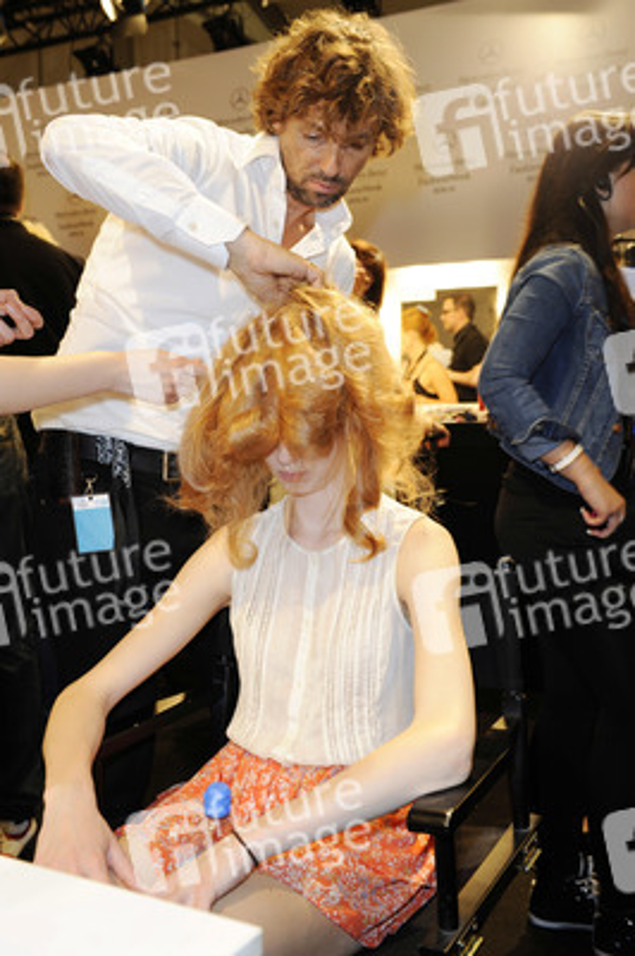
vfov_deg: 50.7
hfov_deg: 35.0
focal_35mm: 38
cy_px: 478
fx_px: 1007
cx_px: 318
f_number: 5.6
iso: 640
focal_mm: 38
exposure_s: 1/80
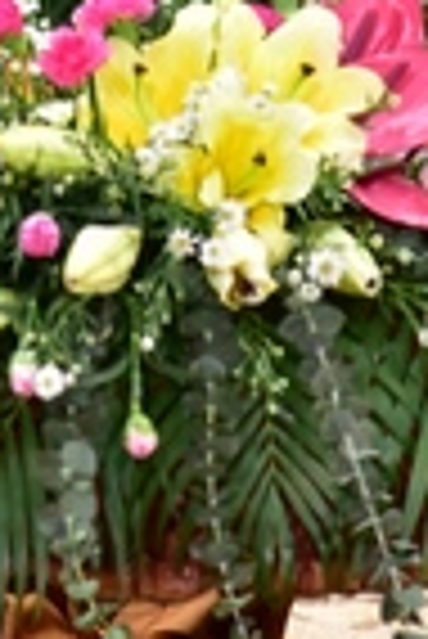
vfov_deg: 3.7
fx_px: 9748
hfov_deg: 2.5
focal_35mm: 548
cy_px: -315
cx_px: 18
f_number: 4
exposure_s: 1/80
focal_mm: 120
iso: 1250
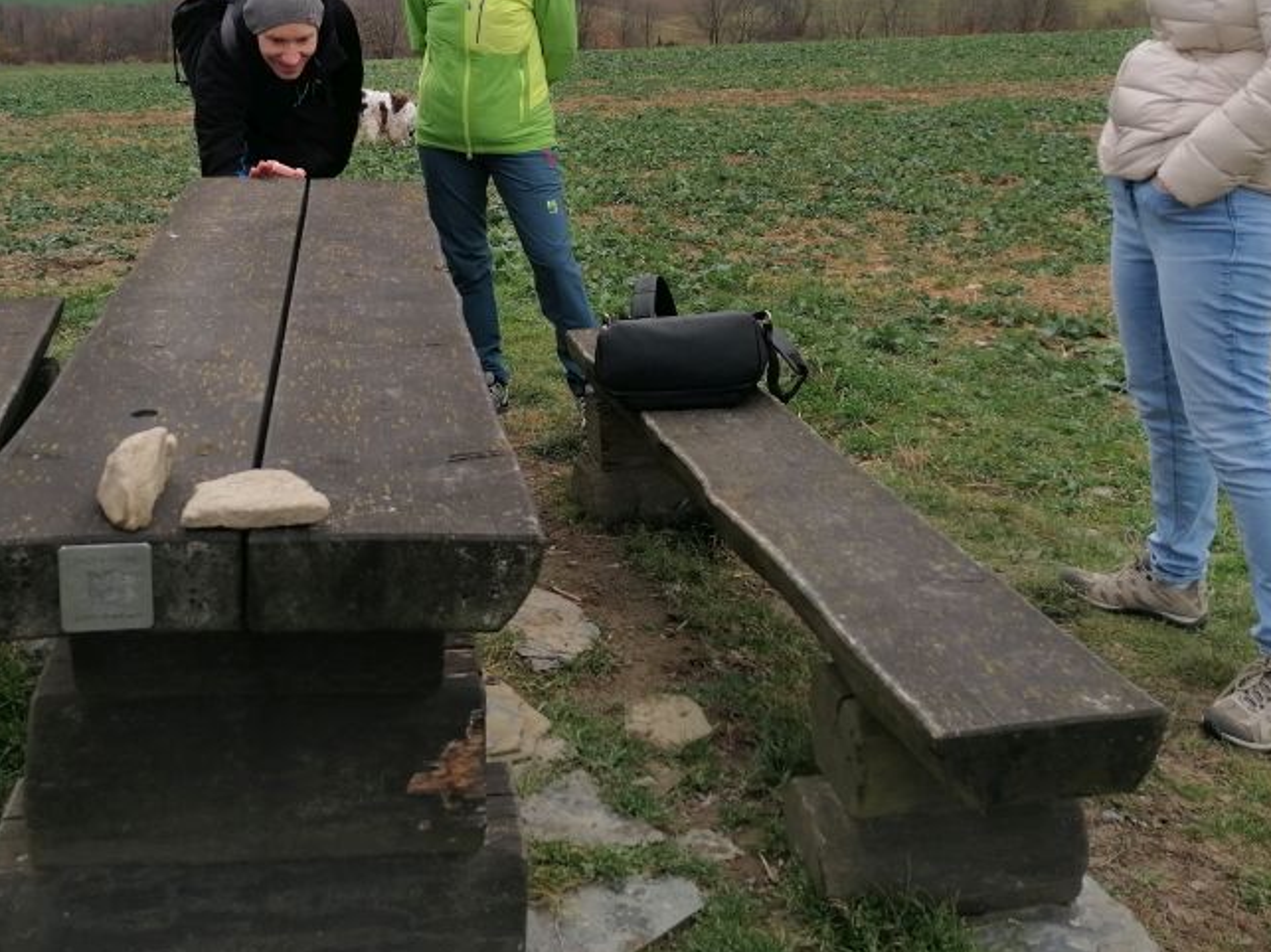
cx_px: 526
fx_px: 1542
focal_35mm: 42
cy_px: 278
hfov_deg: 44.6
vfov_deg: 33.9
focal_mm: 4.75
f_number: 1.8
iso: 50
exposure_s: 1/482
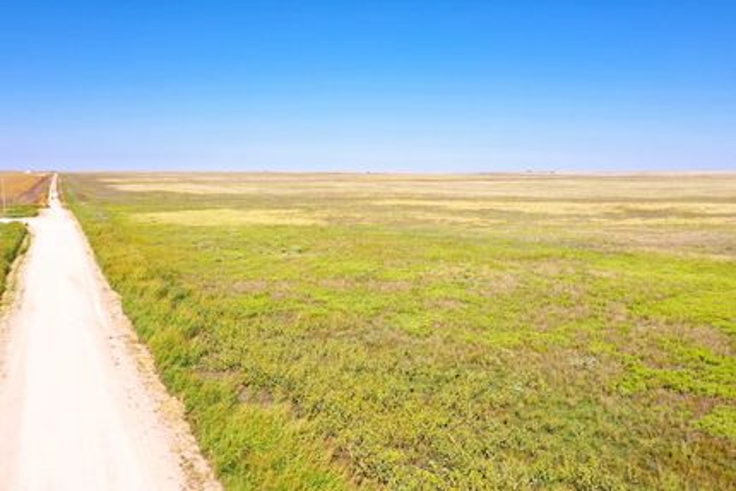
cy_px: 246
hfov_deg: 65.5
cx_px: 368
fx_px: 573
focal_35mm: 28
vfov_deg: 46.4
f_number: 11
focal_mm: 10.26
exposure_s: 1/100
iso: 100
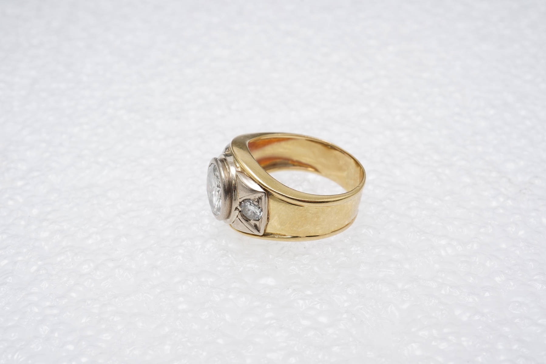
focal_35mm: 45
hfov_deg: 43.6
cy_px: 182
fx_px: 683
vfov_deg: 29.9
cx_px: 273
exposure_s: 1/125
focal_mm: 30
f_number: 22
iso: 500
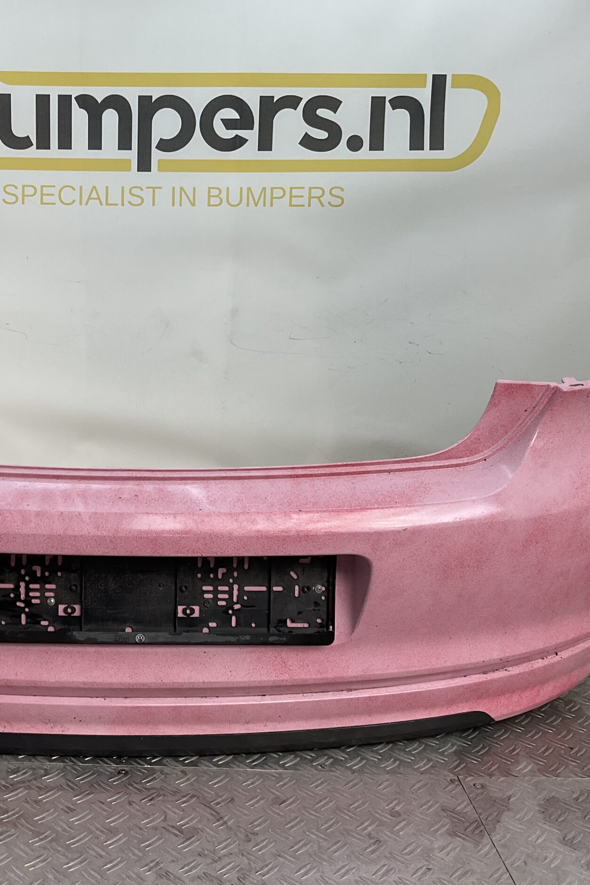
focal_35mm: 41
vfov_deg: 47.4
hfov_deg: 31.9
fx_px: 1007
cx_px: 132
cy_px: 435
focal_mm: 3
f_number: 1.8
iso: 16
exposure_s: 1/215
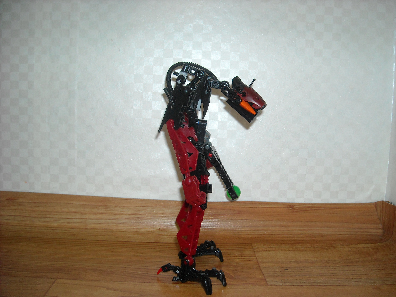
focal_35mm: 35
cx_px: 198
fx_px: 400
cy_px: 148
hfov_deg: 52.6
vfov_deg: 40.7
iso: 200
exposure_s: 1/60
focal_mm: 5.7
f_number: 2.8
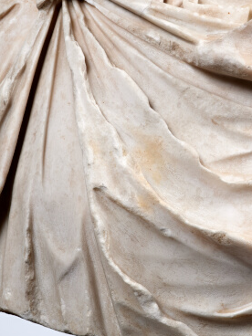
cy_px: 73
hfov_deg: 6.5
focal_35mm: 228
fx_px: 2213
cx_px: 229
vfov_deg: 8.7
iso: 100
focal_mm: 80
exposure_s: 1/125
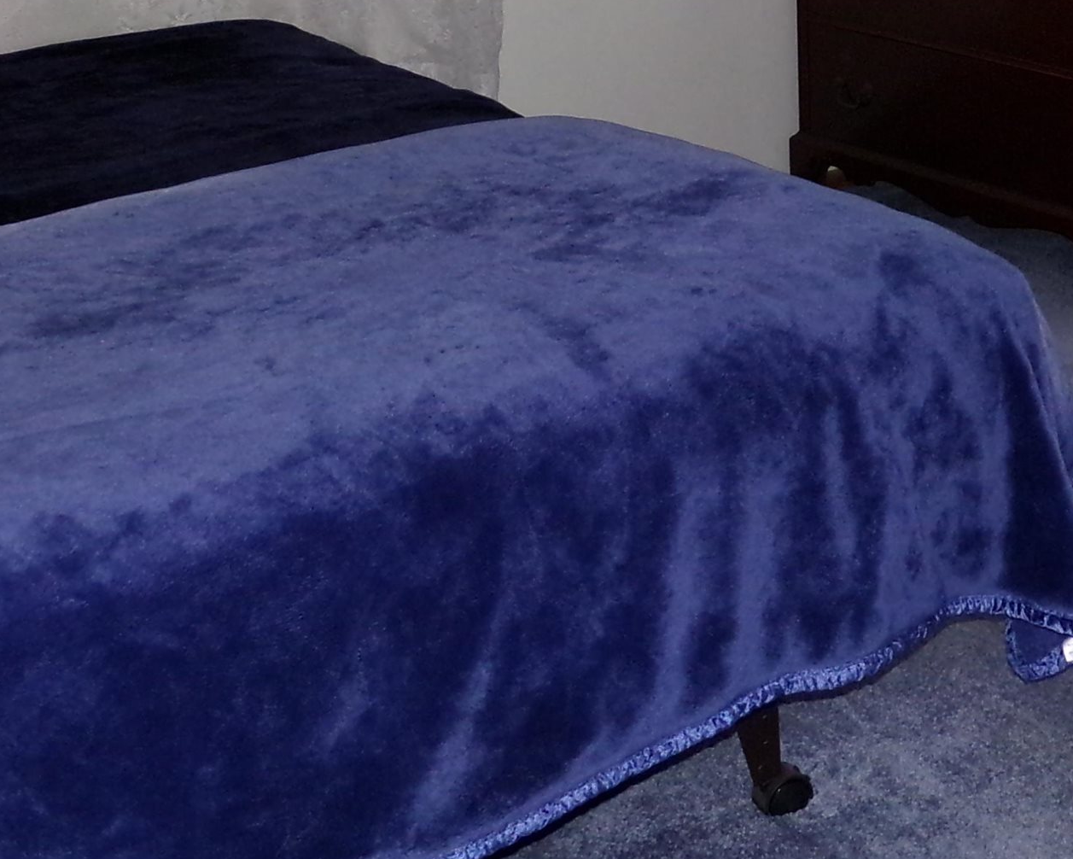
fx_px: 1969
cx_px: 979
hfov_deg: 29.2
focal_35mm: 62
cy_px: -65
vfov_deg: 23.2
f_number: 3.2
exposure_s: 1/34
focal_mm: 4.7
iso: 200
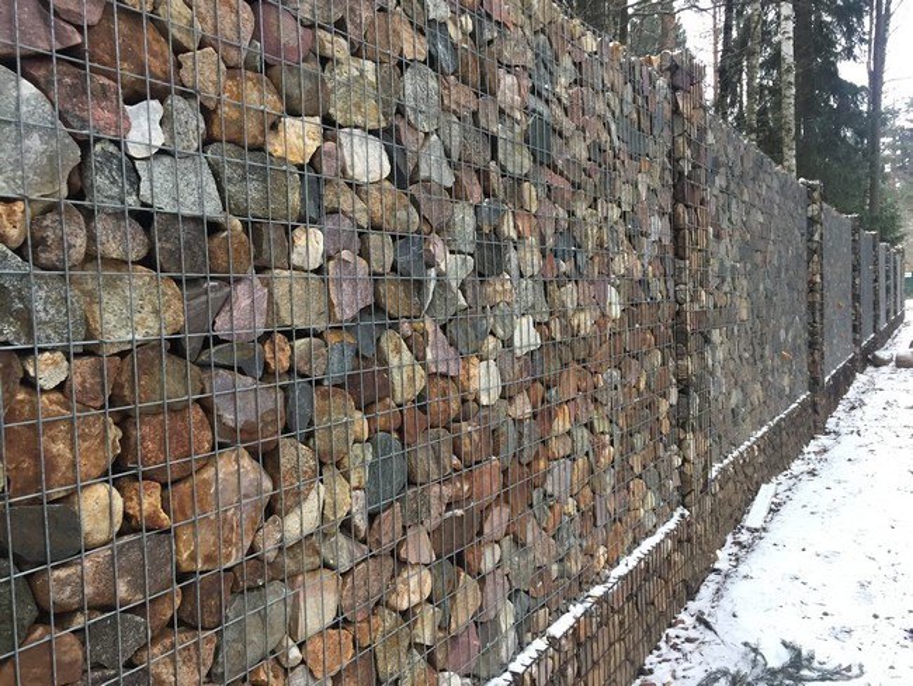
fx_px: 765
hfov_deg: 61.6
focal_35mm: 29
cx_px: 456
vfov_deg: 48.3
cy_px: 343
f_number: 2.2
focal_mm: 4.15
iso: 64
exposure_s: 1/33
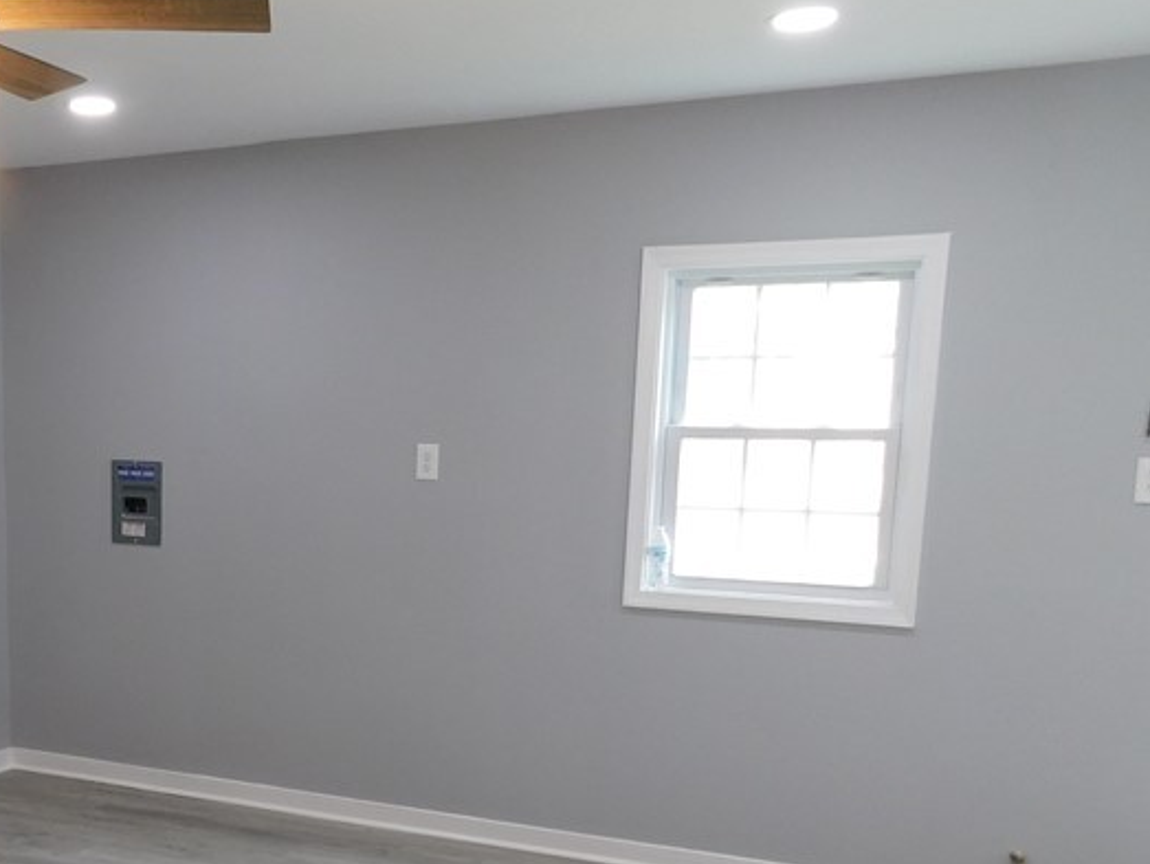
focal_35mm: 45
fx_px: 1496
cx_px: 147
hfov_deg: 39.5
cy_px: 693
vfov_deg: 31.4
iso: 140
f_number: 3
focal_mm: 4
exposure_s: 1/30
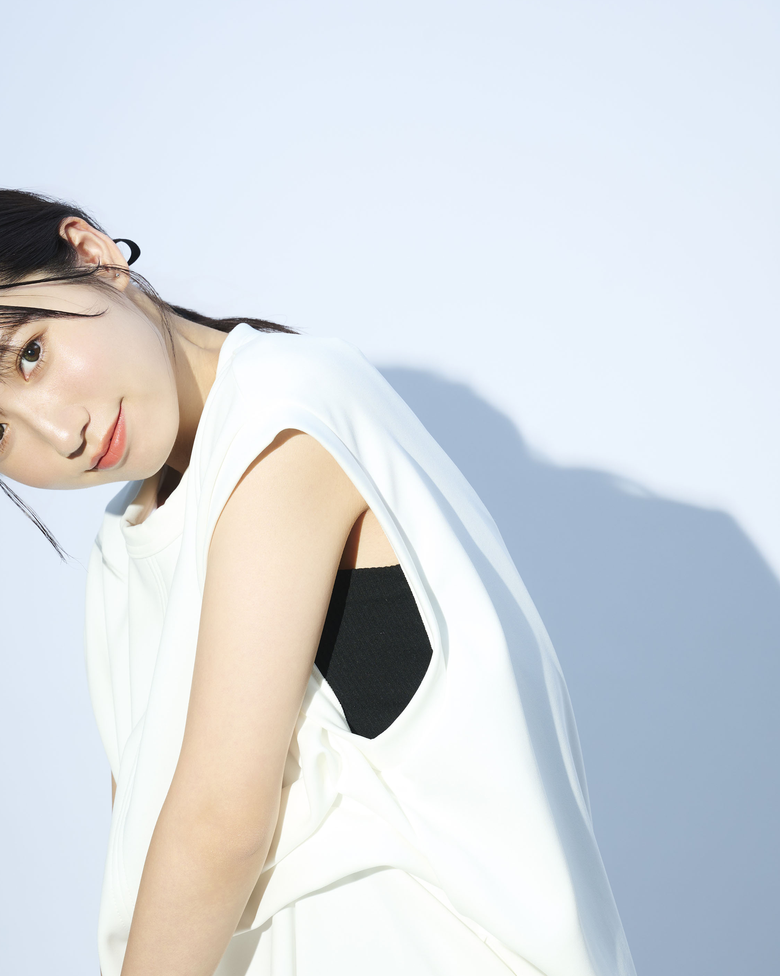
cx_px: 149
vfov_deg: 19.4
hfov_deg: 15.4
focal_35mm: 99
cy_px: 489
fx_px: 2857
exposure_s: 1/125
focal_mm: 70
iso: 200
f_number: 8
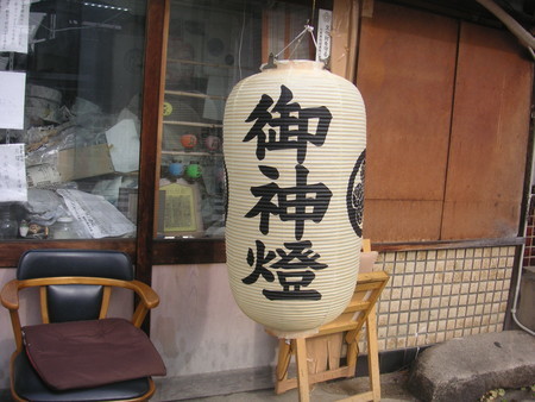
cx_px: 268
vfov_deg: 38.7
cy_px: 201
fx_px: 572
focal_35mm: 37
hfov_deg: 50.1
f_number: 2.8
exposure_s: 1/500
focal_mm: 6.1
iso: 50
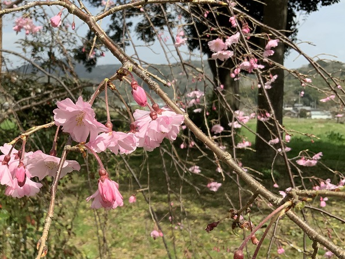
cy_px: 141
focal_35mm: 49
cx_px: 86
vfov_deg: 29.7
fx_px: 488
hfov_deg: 37.9
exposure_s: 1/1984
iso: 16
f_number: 1.8
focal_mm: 3
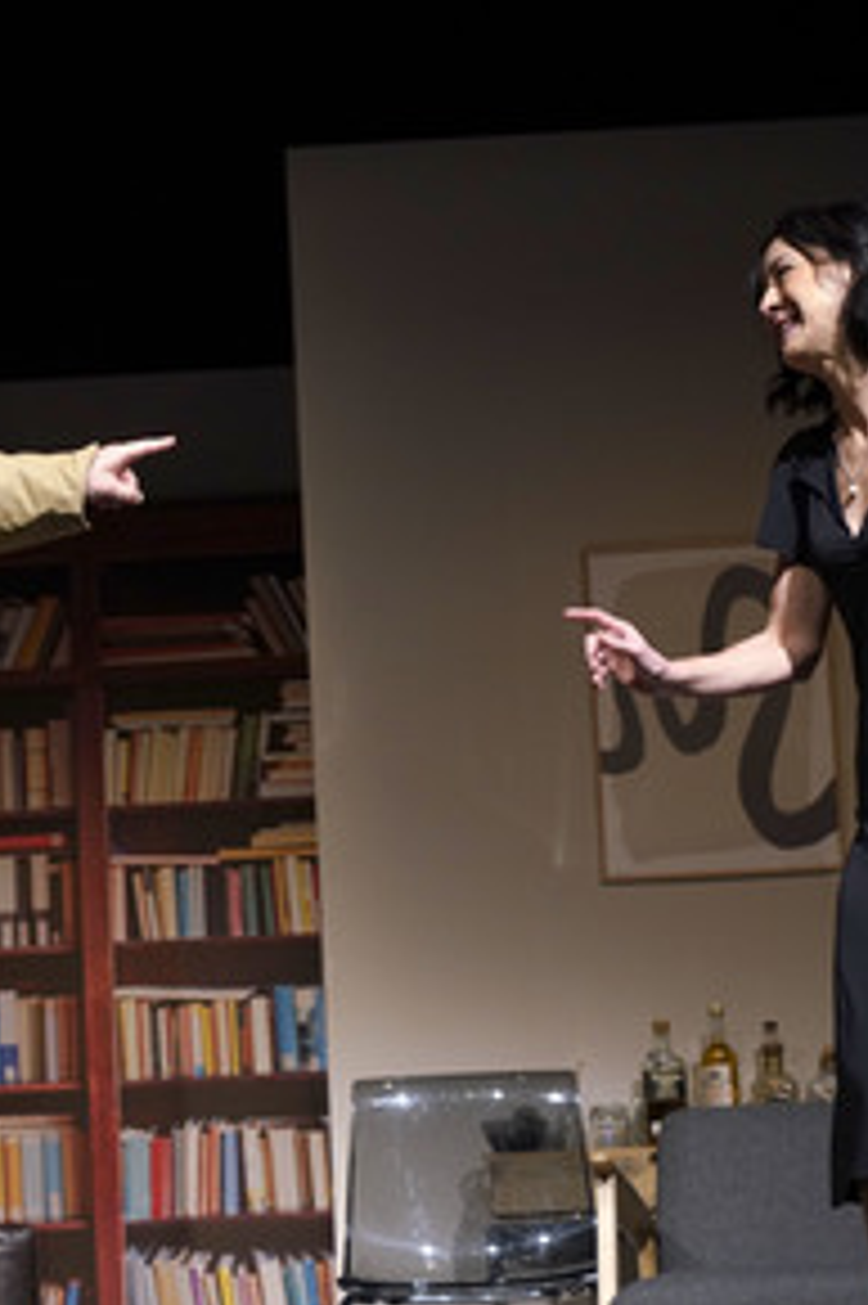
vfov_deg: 17.8
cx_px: 209
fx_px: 4164
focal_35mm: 115
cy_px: 639
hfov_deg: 11.9
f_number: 5.6
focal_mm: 74
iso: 1600
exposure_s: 1/160
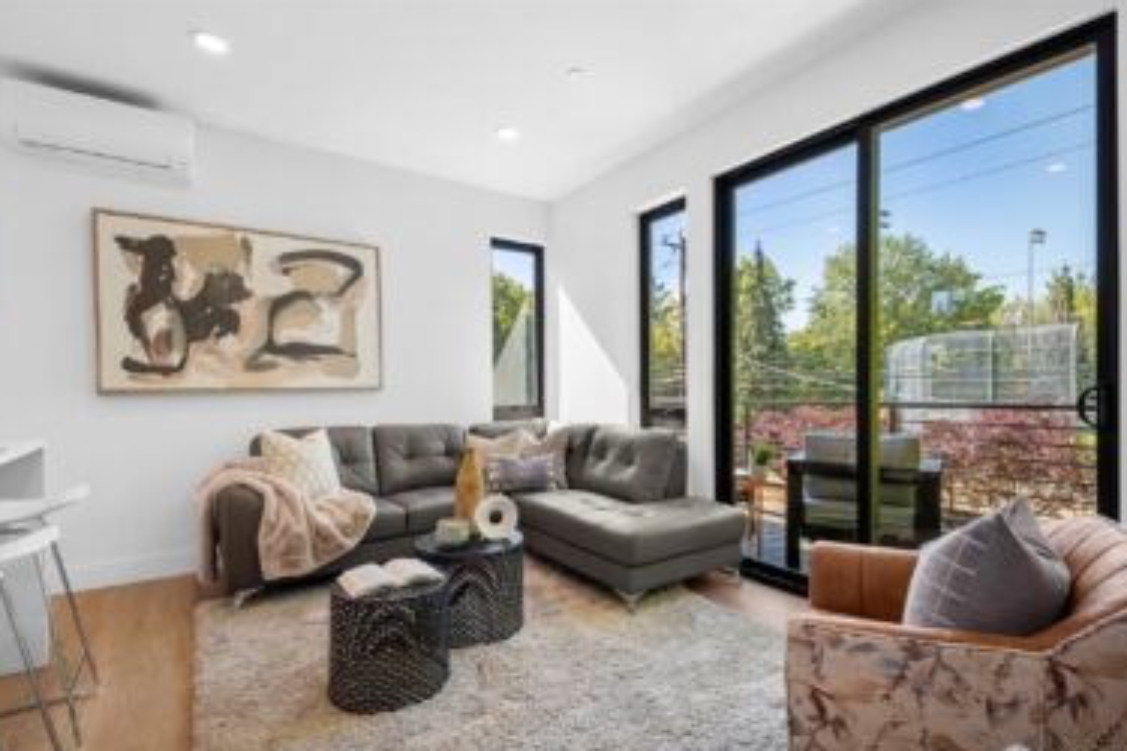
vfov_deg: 73.7
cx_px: 571
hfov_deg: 96.7
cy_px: 389
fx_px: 501
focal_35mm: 16
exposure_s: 1/4
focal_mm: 10
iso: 160
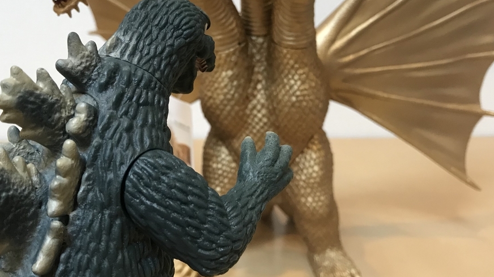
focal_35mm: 42
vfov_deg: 28.1
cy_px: 85
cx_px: 220
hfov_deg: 48.3
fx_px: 550
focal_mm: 3.99
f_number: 1.8
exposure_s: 1/30
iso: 40
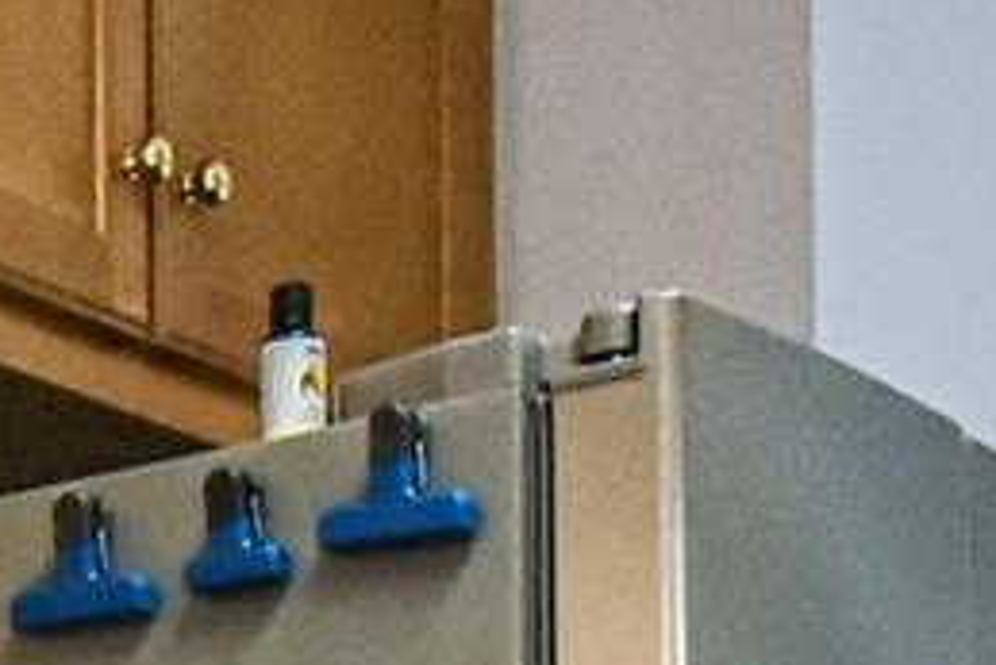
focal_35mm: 166
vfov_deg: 7.6
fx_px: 4595
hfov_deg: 11.3
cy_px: 1687
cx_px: -958
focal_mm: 21
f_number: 13
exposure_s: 1/160
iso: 4000
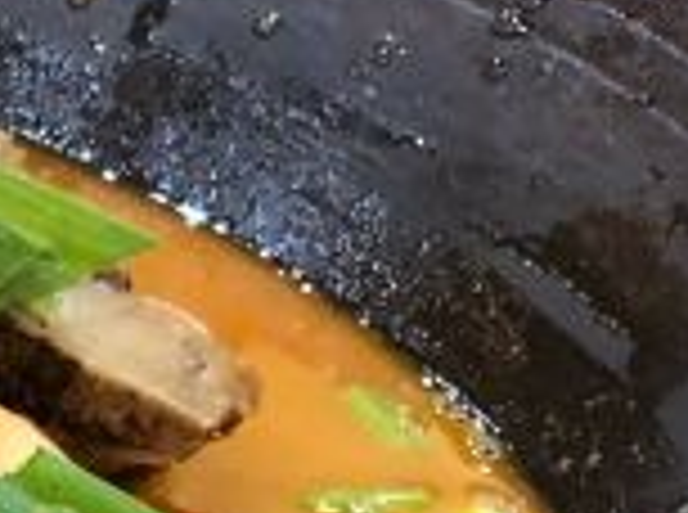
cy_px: 898
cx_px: -737
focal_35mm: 133
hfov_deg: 12.8
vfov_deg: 10.5
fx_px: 2637
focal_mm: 3.99
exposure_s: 1/7
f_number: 1.8
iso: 80
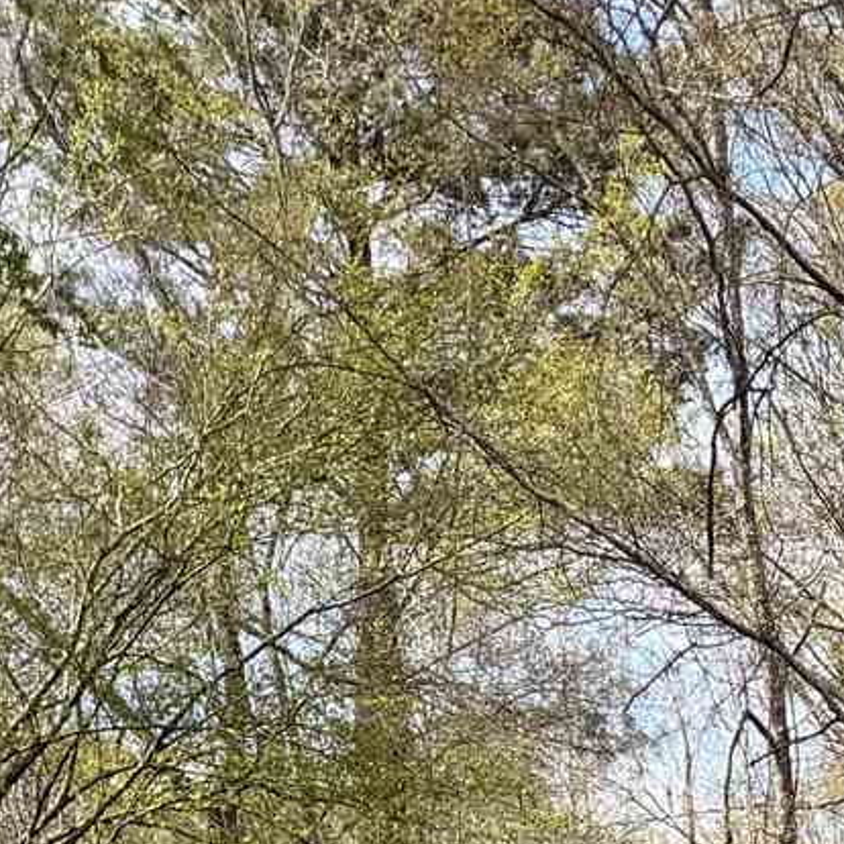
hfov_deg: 13.7
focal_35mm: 118
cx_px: 1366
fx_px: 3255
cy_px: 2100
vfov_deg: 11.7
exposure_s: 1/2445
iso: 80
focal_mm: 6.76
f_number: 1.78
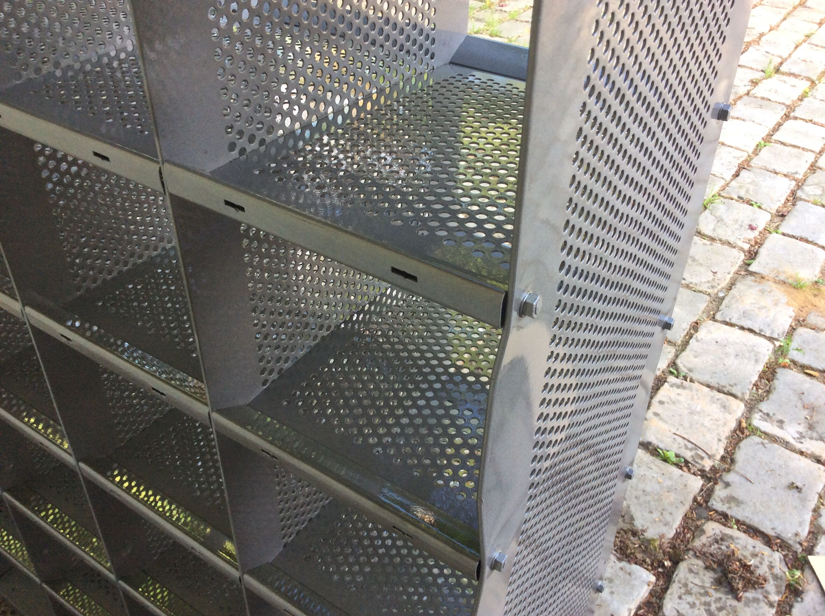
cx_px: 412
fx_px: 762
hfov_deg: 56.9
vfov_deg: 44.1
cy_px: 308
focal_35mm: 32
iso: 64
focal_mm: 3.3
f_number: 2.4
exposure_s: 1/100
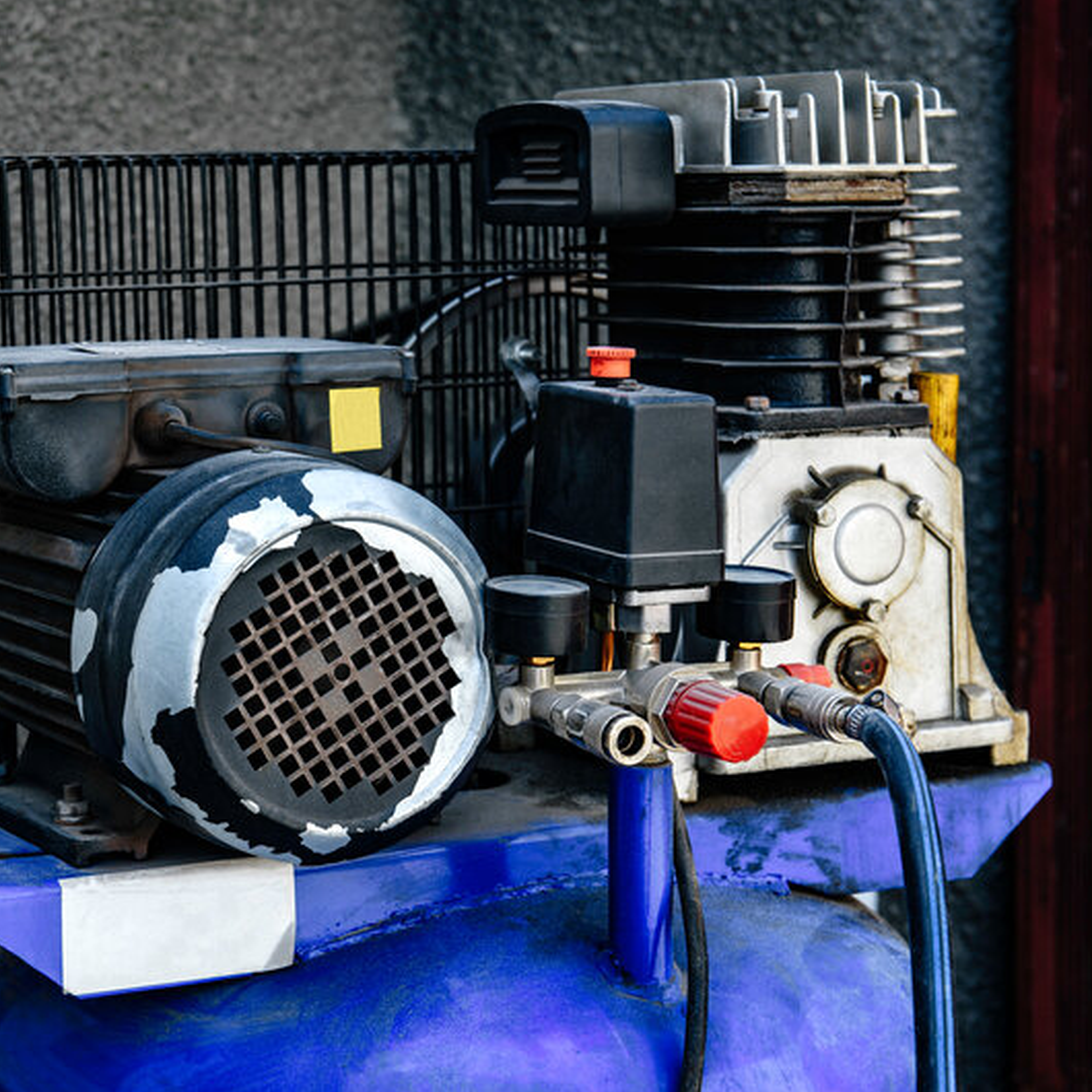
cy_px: 546
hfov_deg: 22.4
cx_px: 346
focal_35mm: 77
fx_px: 2748
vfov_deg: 22.5
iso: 250
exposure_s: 1/250
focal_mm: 60
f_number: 7.1
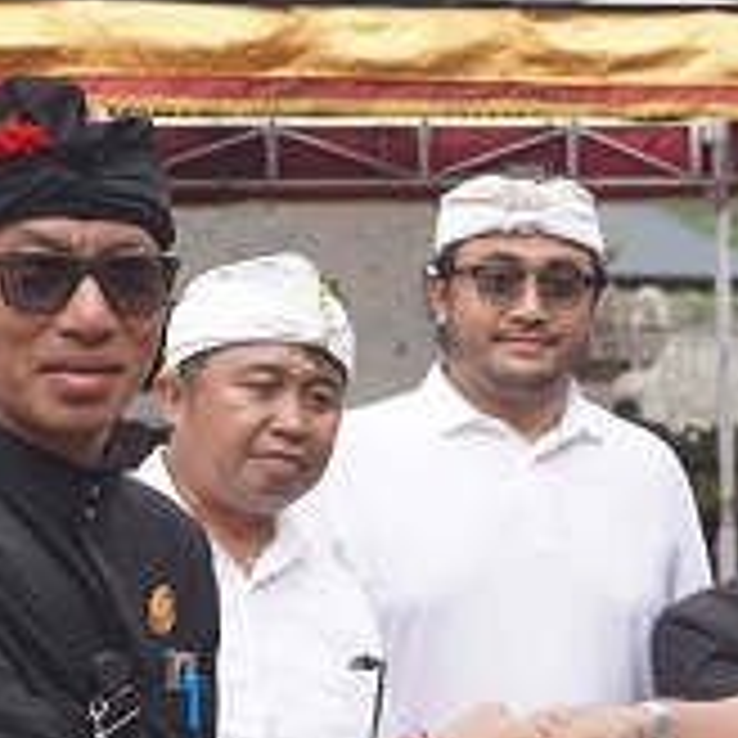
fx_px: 3232
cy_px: 670
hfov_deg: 13.0
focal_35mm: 134
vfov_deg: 12.9
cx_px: 562
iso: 100
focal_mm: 37
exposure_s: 1/160
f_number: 4
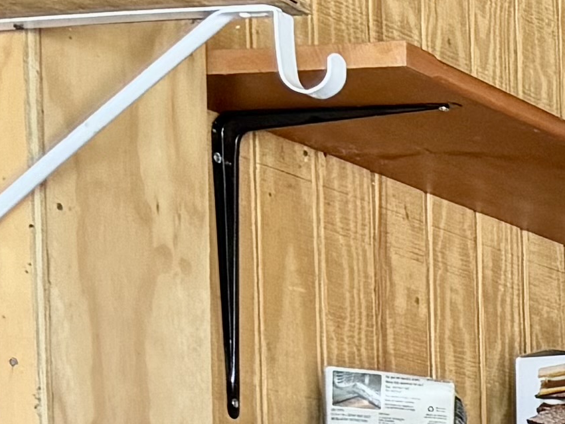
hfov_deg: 9.5
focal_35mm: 161
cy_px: 862
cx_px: 1729
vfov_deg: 8.7
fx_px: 2629
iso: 250
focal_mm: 6.76
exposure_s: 1/60
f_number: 1.78
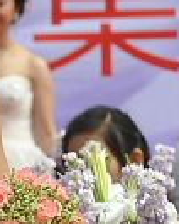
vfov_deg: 3.3
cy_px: 173
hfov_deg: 2.6
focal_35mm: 594
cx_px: -385
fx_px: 3943
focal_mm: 70
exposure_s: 1/1000
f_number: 5.6
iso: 400
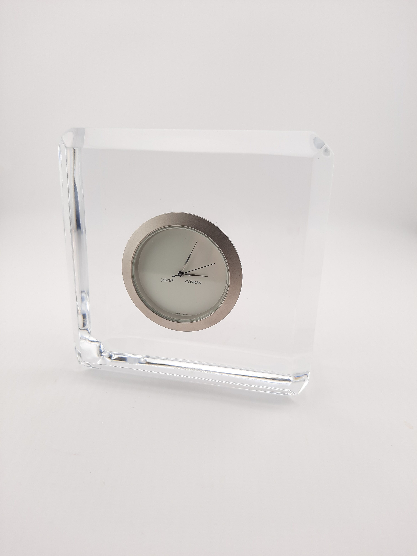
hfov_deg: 54.9
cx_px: 208
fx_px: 402
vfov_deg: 69.4
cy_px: 278
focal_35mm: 25
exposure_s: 1/358
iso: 32
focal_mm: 4.6
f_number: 2
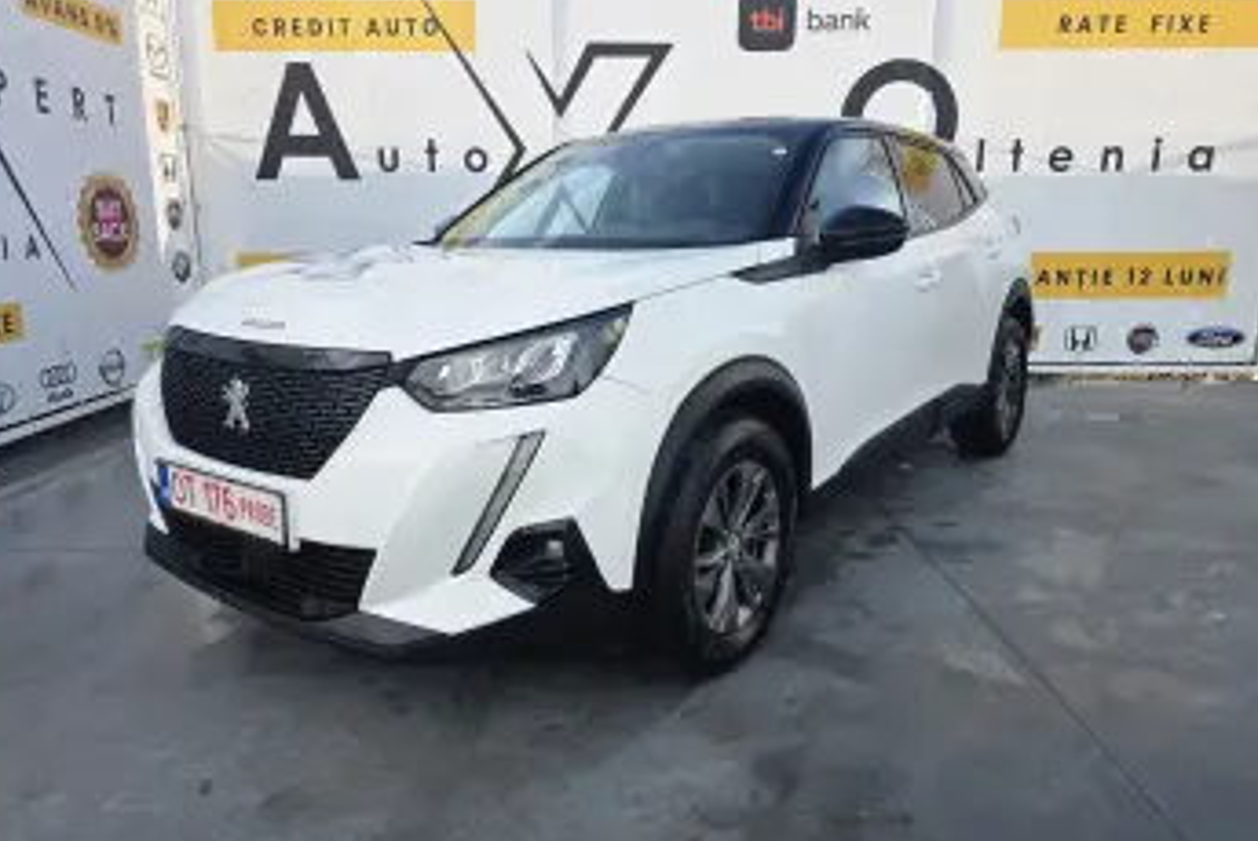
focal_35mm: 25
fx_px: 874
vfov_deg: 51.4
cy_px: 406
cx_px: 607
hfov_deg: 71.4
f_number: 1.7
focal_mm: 6.3
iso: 80
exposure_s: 1/2271
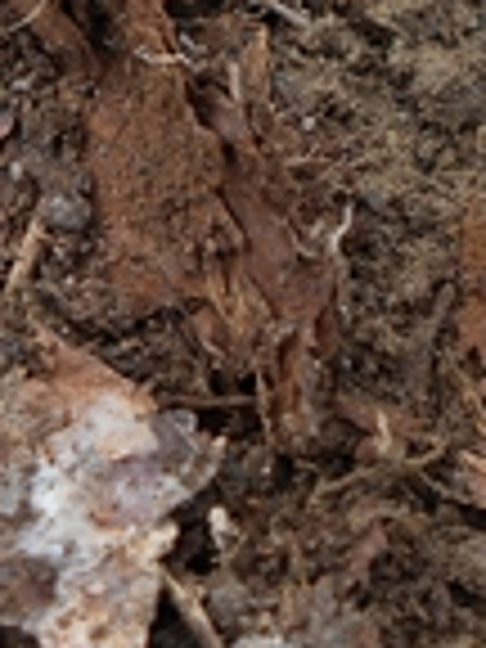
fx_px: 1891
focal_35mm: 101
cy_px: 110
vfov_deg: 19.2
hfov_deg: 14.2
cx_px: 594
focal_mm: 5.1
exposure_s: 1/30
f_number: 3.4
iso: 125
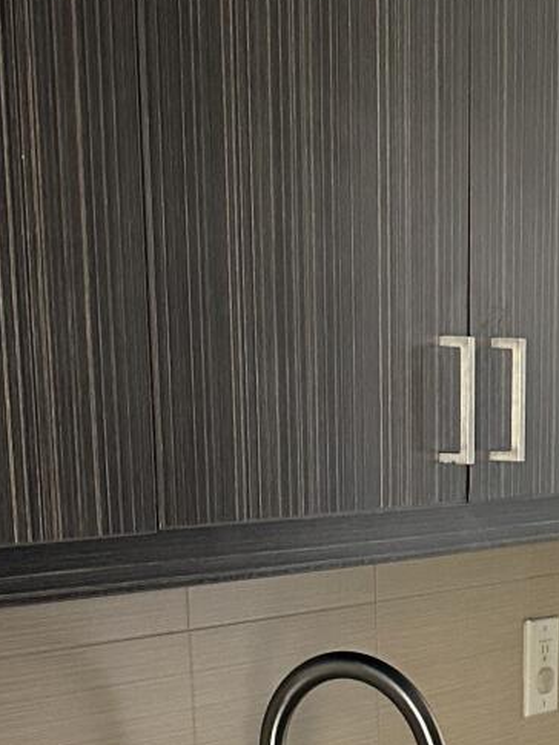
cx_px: 547
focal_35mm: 99
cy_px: 997
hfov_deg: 14.7
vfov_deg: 18.3
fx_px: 2131
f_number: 1.78
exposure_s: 1/60
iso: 500
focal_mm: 6.86
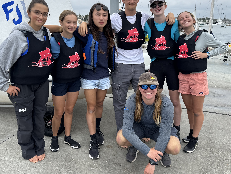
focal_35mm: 31
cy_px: 70
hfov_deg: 58.3
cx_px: 115
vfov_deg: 45.2
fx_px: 207
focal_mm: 6.76
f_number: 1.78
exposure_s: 1/1923
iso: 80
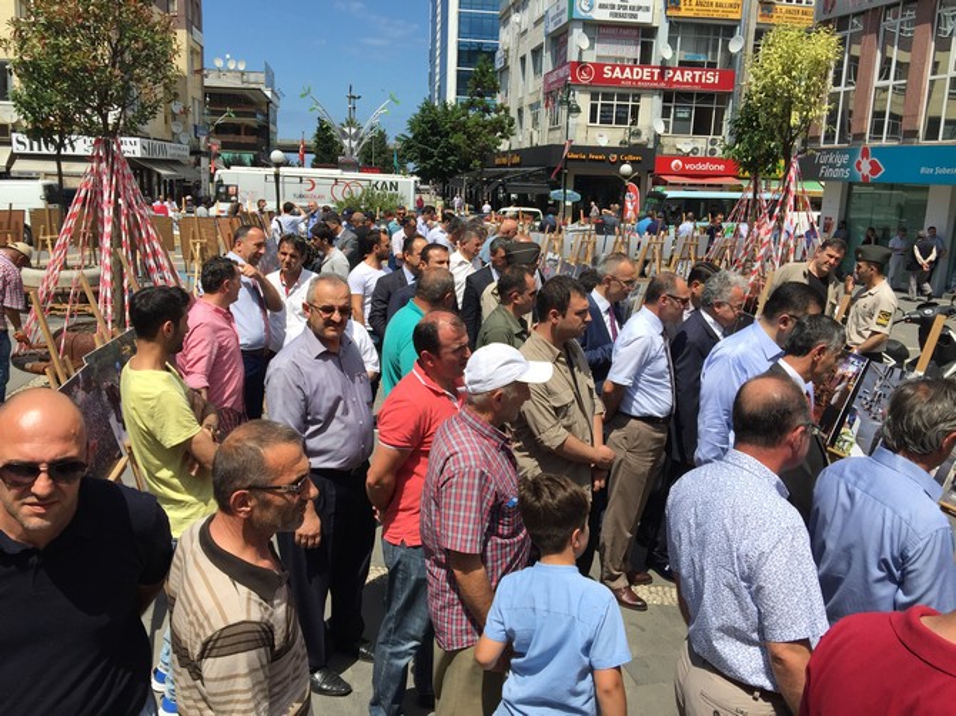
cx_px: 478
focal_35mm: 29
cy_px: 358
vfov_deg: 48.2
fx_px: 801
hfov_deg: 61.7
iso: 32
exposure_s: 1/3049
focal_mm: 4.15
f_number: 2.2
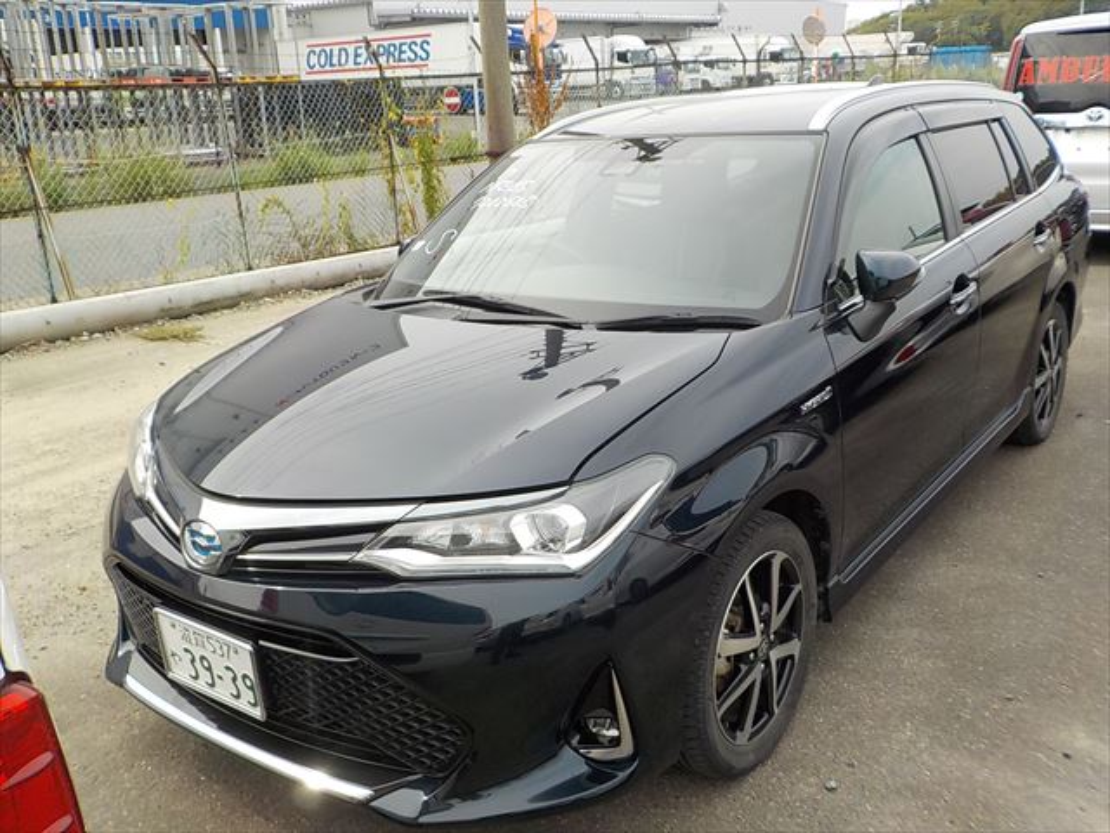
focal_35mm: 30
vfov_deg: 46.8
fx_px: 962
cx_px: 555
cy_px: 416
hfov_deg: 60.0
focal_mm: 4.1
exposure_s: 1/500
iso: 125
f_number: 3.3
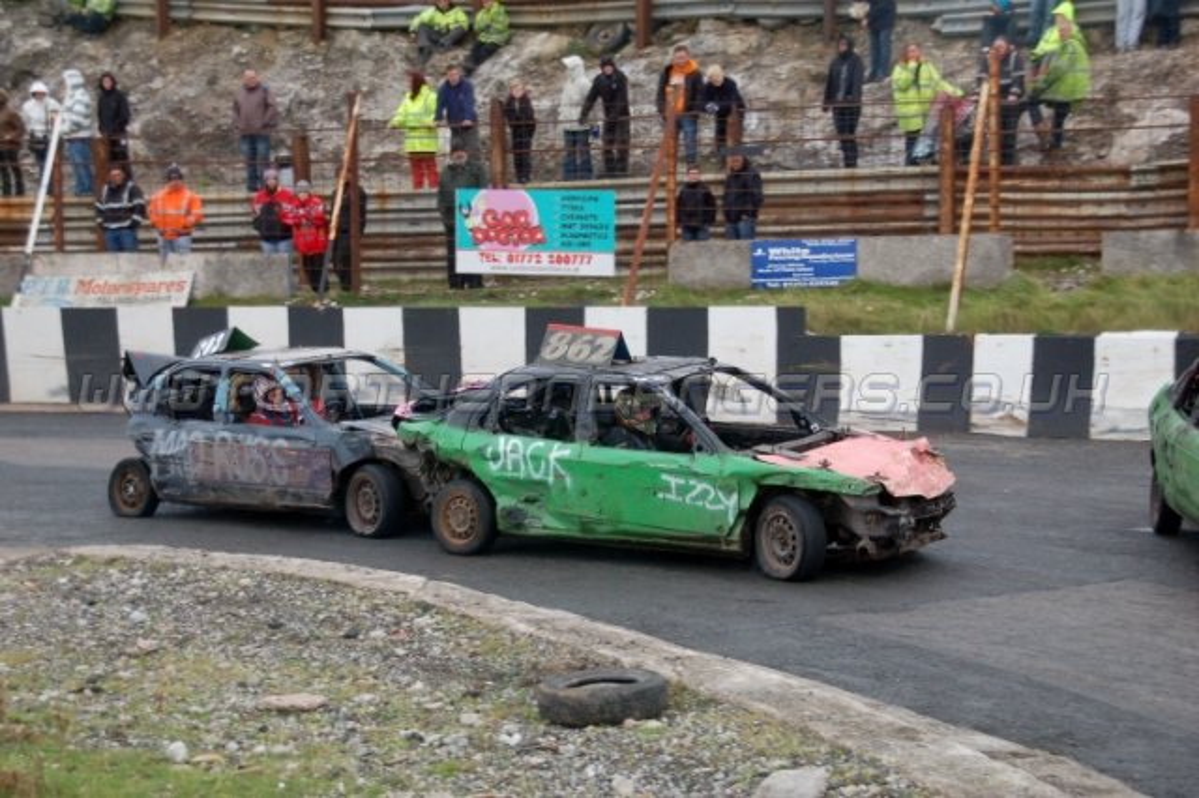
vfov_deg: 19.7
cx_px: 600
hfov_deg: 29.3
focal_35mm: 69
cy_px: 399
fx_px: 2297
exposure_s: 1/500
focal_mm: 46
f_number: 5
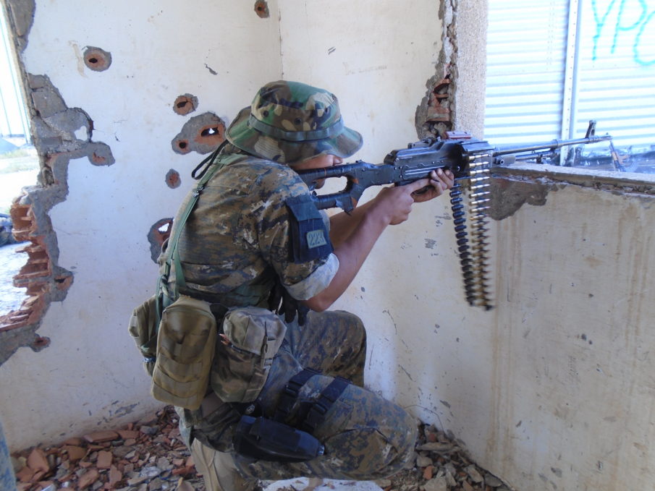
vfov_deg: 53.1
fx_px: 492
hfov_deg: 67.3
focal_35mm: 26
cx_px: 328
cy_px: 246
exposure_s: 1/40
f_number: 3.2
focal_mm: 4.6
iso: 100
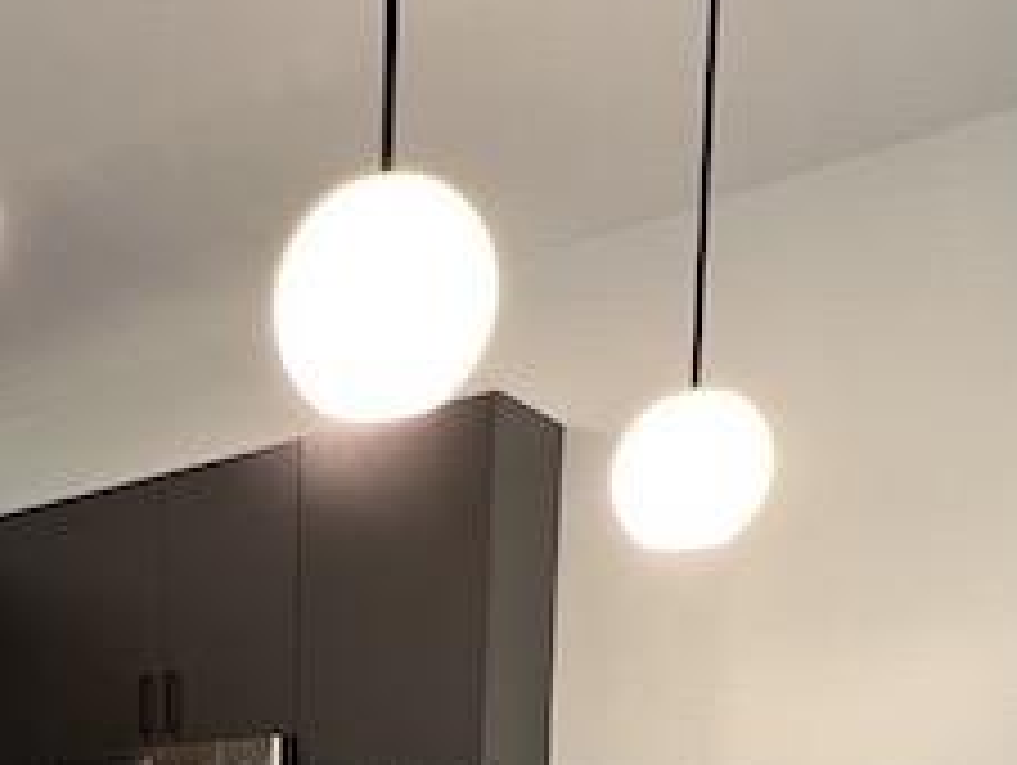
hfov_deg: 37.9
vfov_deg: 24.7
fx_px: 1353
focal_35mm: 46
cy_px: 1134
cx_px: 68
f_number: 1.8
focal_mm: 1.57
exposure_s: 1/60
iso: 320
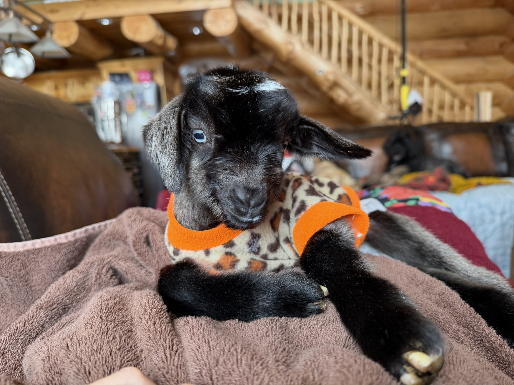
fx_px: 356
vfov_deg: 56.8
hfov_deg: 71.6
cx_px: 257
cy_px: 192
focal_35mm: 24
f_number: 1.78
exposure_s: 1/106
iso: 200
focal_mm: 6.76
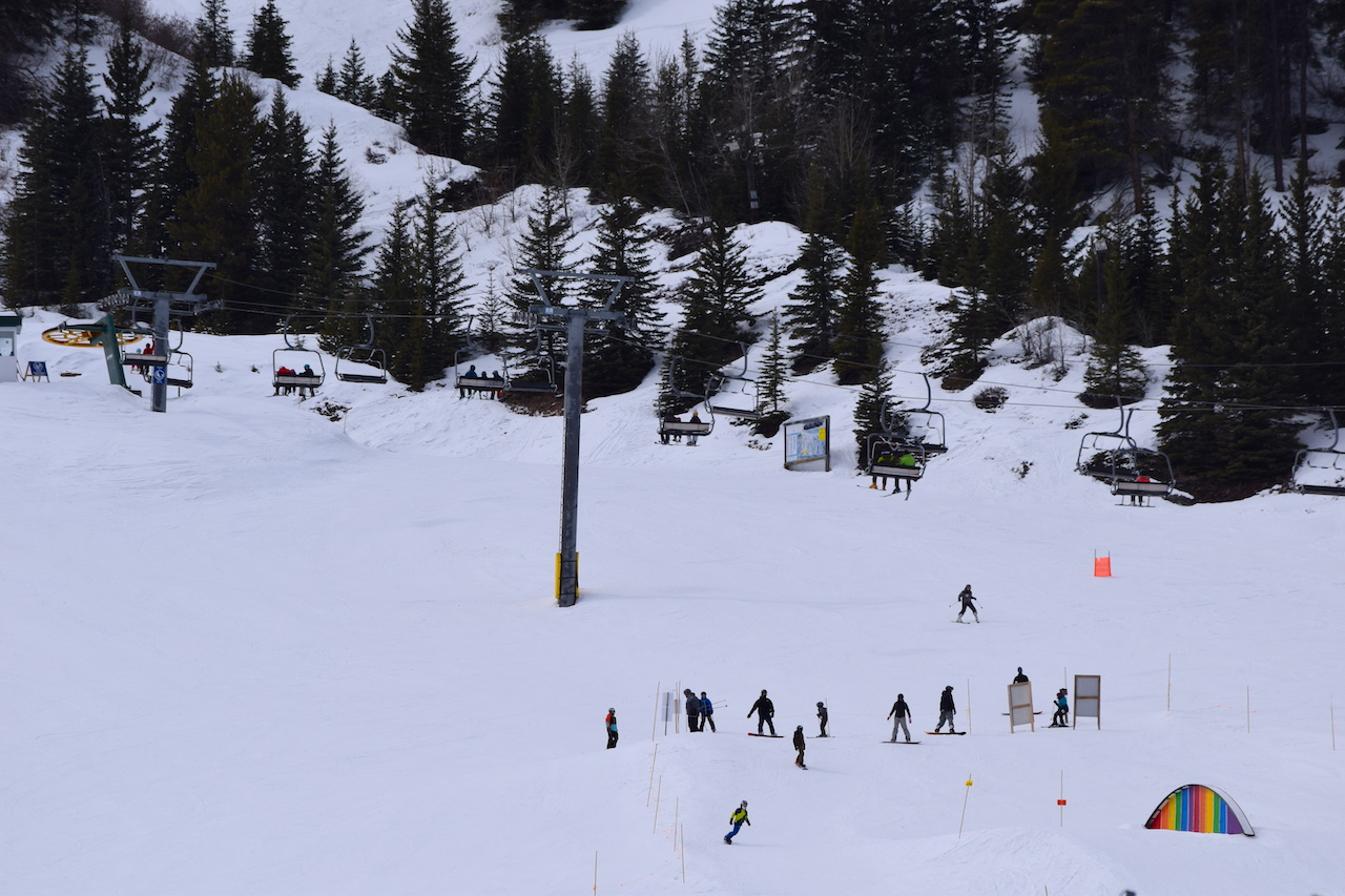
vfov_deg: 4.6
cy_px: 448
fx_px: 11206
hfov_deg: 6.9
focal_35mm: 300
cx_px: 672
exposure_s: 1/1250
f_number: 9
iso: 200
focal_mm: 200
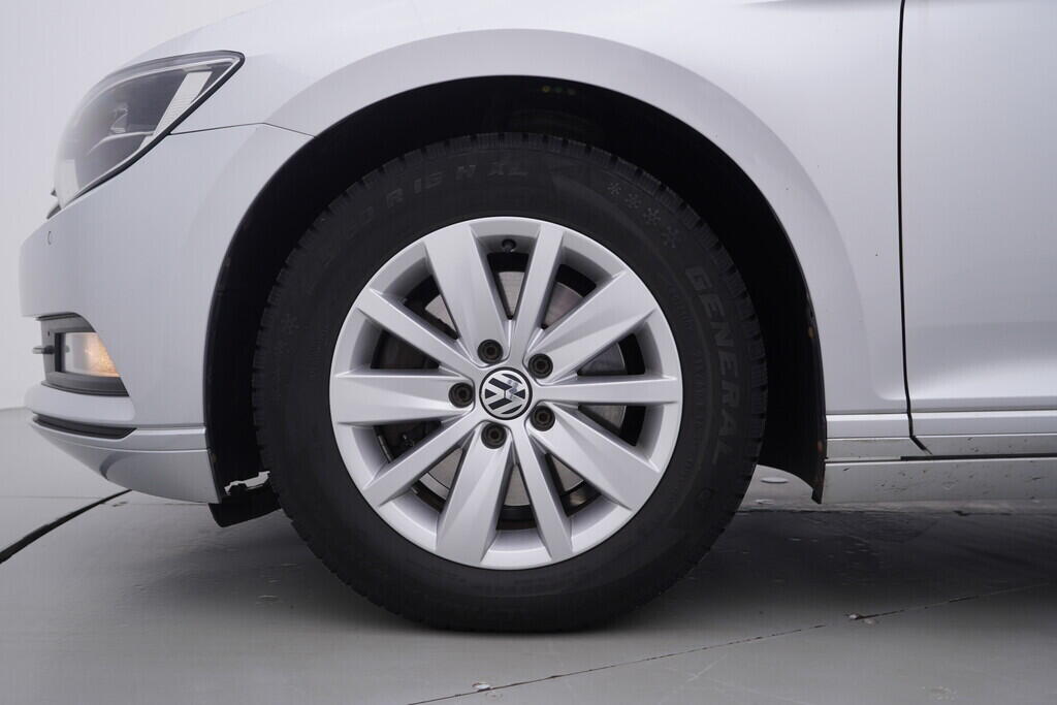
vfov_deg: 36.9
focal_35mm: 36
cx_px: 528
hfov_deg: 53.1
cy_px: 352
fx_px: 1057
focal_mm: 24
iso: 125
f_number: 4
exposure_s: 1/80
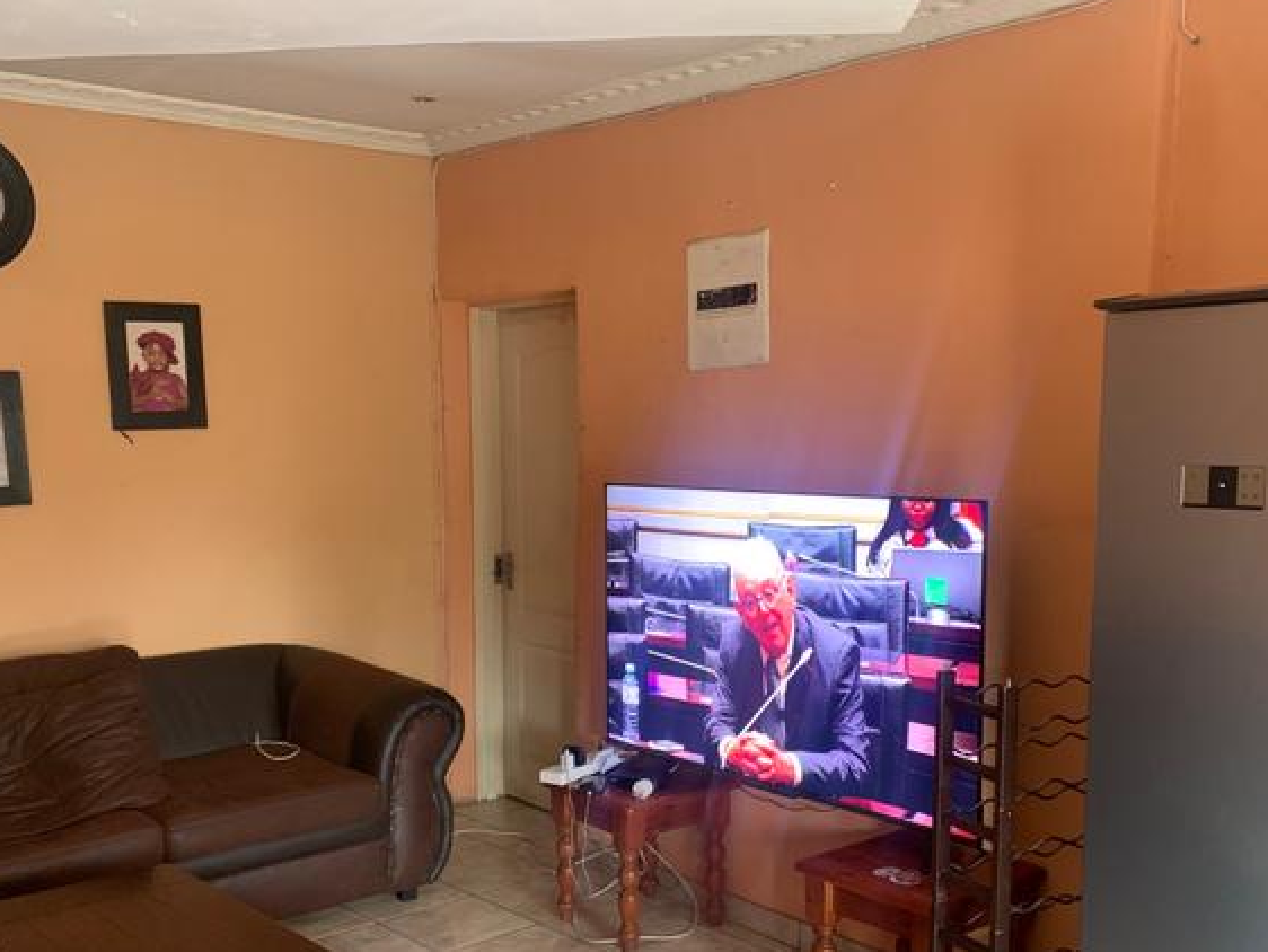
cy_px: 605
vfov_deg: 38.4
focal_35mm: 37
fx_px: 1356
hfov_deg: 50.1
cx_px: 679
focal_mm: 4.25
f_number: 1.8
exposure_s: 1/30
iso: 500
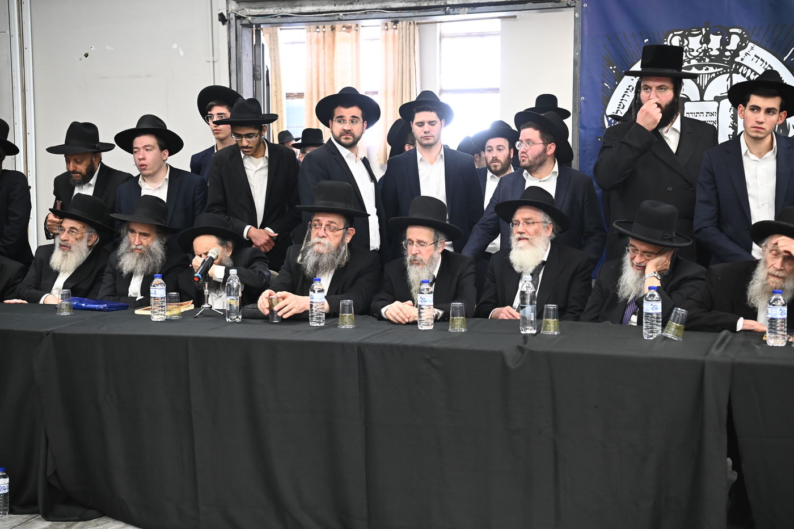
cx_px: 397
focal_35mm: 52
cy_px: 264
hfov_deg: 38.2
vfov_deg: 26.0
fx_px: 1146
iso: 2000
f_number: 4.5
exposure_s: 1/160
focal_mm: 52
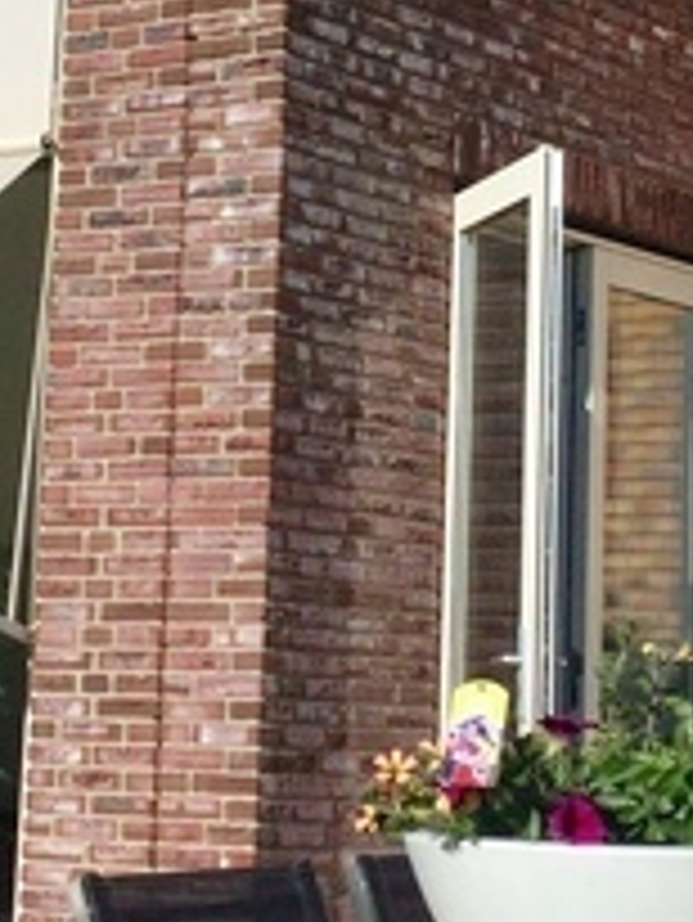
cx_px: 320
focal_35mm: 116
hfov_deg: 12.8
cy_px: 130
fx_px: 3093
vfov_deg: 16.8
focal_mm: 3.3
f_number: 2.4
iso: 25
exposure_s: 1/3135
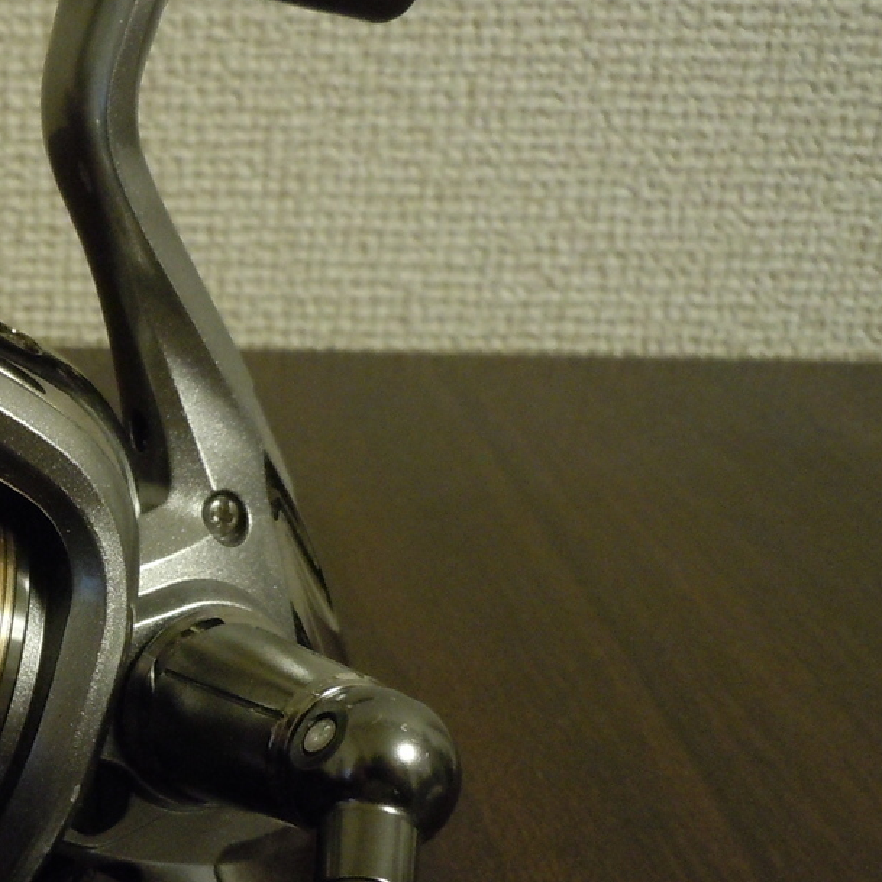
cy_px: 592
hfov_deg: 24.4
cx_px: -130
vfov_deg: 26.3
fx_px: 1874
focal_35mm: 65
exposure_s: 1/8
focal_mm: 5
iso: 400
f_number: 3.7
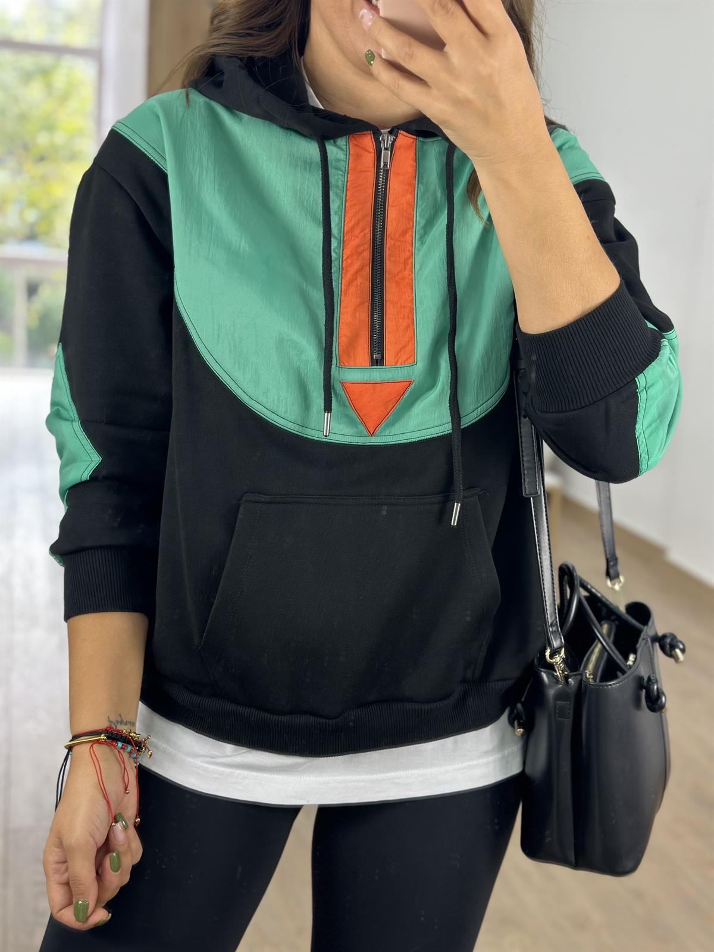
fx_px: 1320
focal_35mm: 48
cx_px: 357
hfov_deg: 30.3
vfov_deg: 39.7
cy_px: 476
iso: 80
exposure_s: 1/100
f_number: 1.78
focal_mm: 6.86
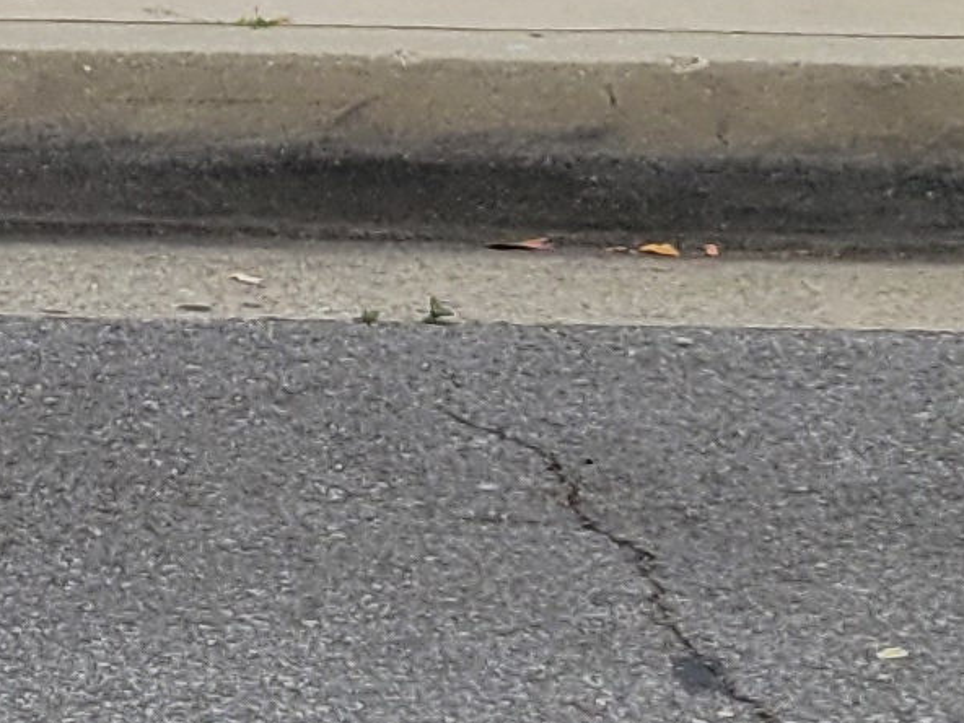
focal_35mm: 177
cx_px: -1257
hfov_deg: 9.9
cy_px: -712
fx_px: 4929
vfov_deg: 8.0
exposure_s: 1/681
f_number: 1.8
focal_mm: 5.4
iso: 40
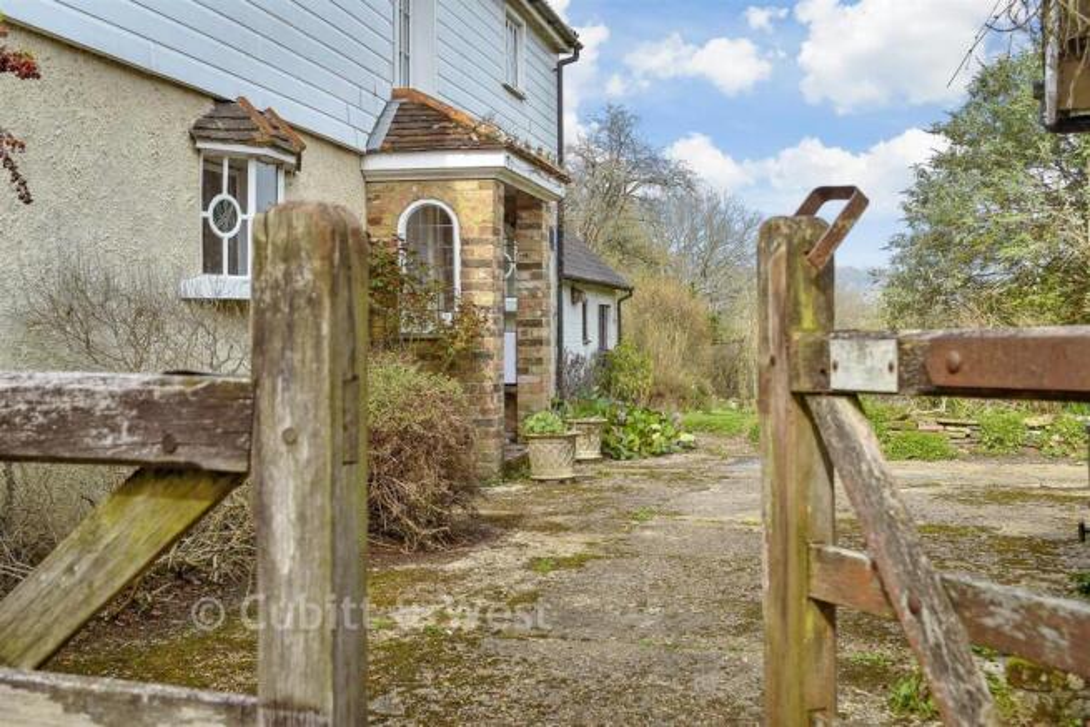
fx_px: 1363
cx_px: 545
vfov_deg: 29.9
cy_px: 364
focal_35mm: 45
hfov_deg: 43.6
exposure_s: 1/125
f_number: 8
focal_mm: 30
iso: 160
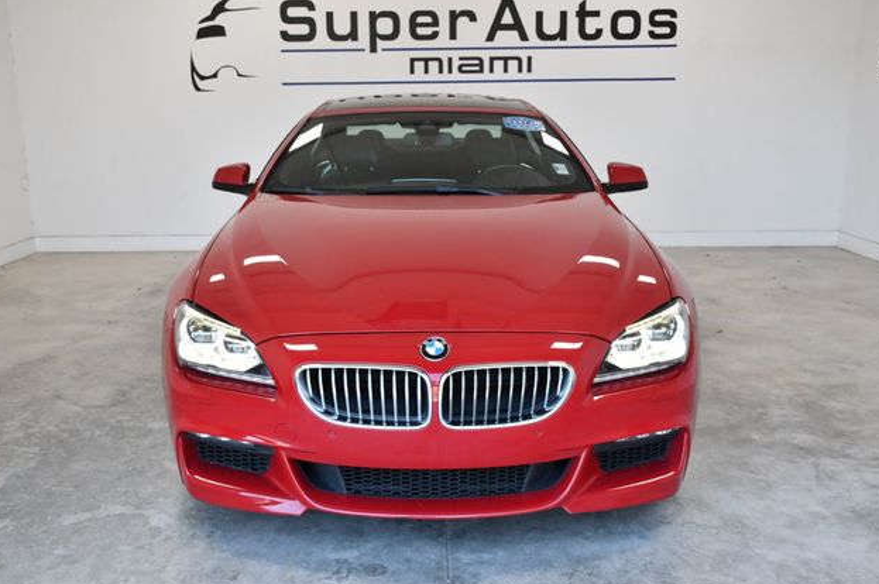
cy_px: 293
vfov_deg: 35.9
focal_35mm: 37
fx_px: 902
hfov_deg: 51.9
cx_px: 436
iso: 400
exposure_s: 1/160
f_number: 7.1
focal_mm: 24
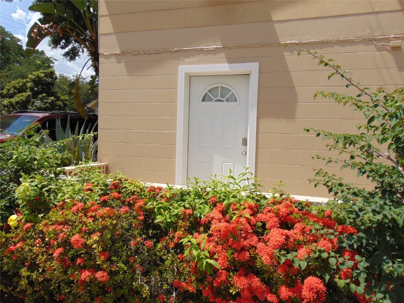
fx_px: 292
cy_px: 152
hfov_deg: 69.4
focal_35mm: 25
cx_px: 202
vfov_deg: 54.9
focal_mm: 4.5
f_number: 7.7
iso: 80
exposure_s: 1/250
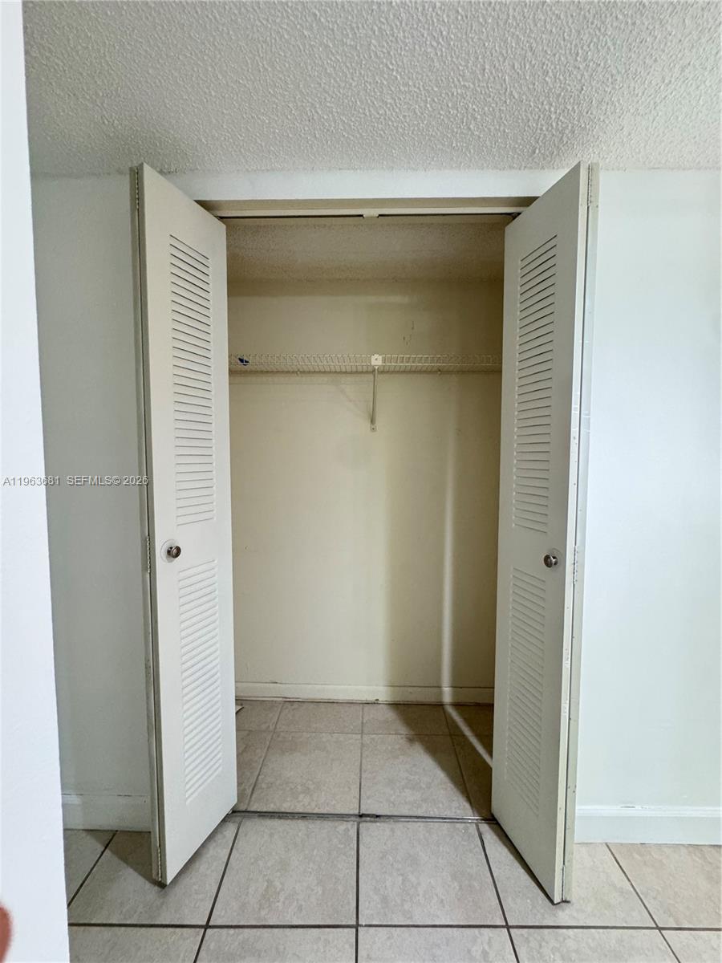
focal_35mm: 14
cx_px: 361
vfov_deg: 102.1
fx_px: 389
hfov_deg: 85.7
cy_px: 482
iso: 640
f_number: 2.2
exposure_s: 1/60
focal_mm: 2.22
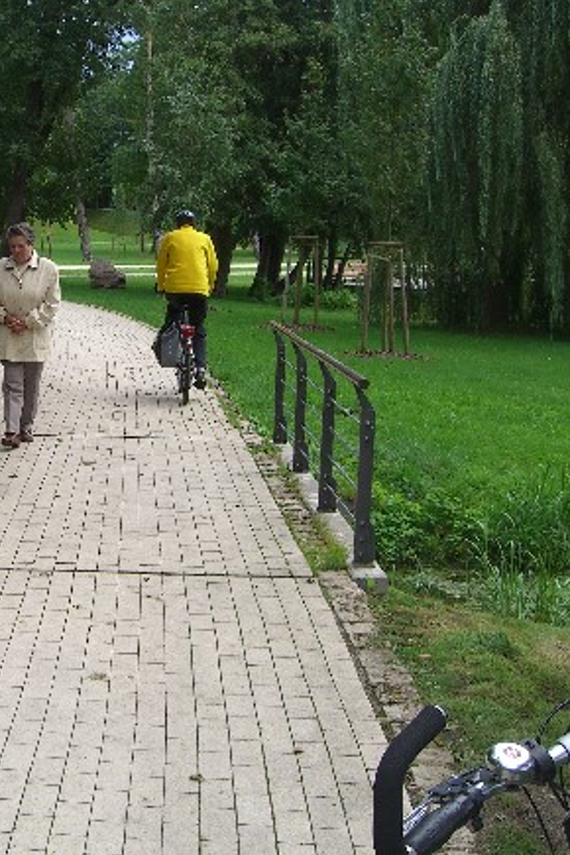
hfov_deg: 24.8
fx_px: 1259
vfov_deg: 37.5
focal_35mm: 53
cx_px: 58
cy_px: 428
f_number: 4
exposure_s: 1/200
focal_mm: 7.9
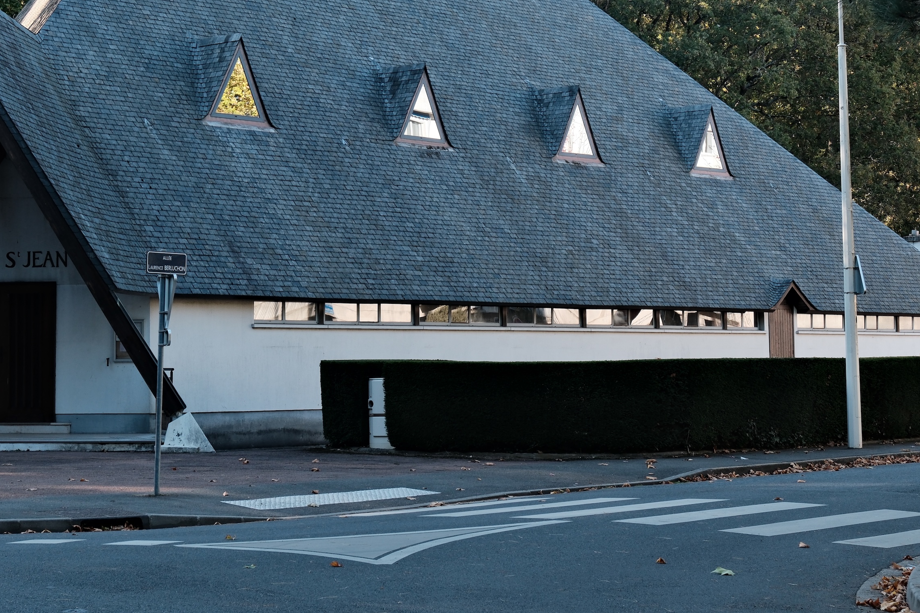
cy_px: 138
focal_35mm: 81
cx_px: 335
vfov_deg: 16.8
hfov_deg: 25.0
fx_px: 2070
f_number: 5.6
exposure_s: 1/140
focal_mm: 30.5
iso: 250
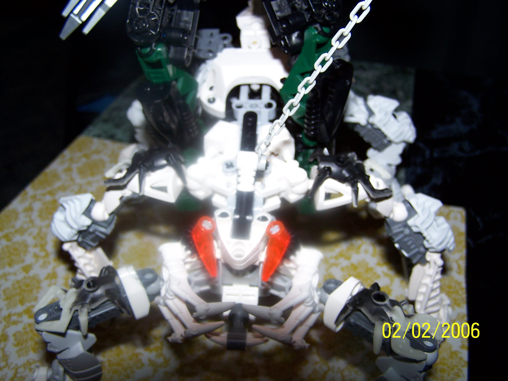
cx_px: 254
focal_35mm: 38
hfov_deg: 49.0
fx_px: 558
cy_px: 190
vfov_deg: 37.7
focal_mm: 6.3
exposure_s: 1/60
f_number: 2.8
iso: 80
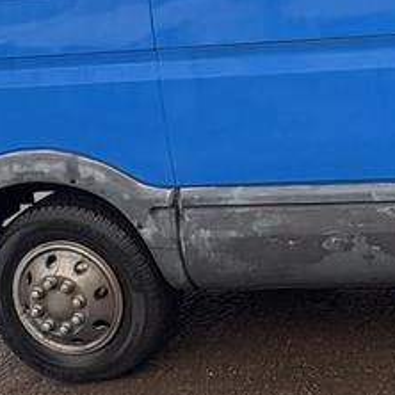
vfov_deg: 29.8
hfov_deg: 29.2
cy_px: -62
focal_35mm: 50
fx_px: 645
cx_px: 477
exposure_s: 1/397
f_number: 2.2
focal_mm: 2.22
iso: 50
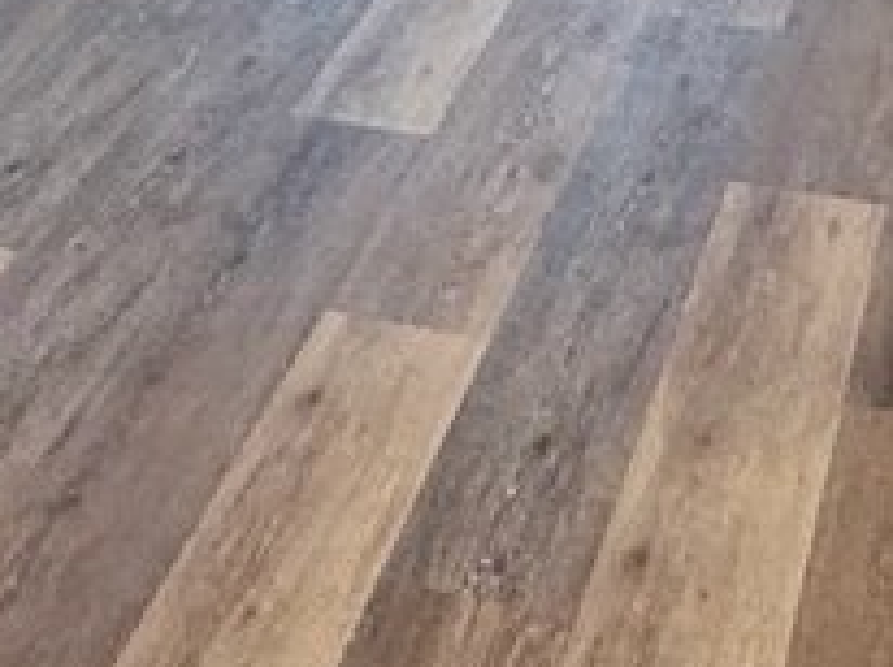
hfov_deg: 19.0
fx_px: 2654
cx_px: 262
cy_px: -1072
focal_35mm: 103
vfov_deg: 11.2
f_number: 2.2
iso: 160
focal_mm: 2.22
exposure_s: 1/120
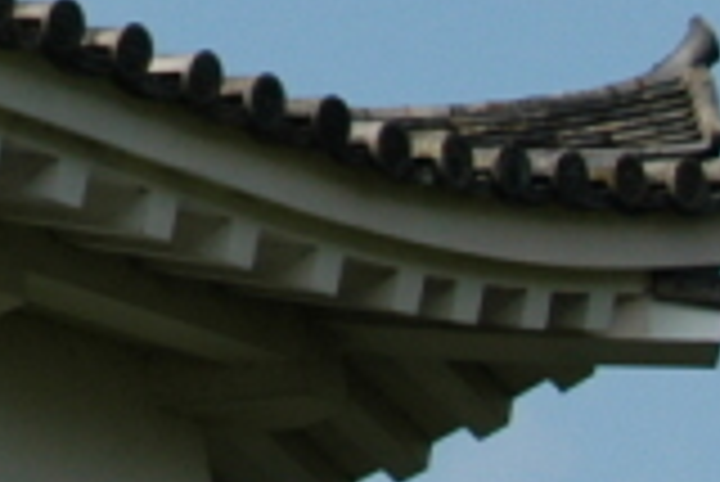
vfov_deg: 5.9
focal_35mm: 230
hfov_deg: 8.6
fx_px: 4604
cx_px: -594
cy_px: -367
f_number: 10
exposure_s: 1/350
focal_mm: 24
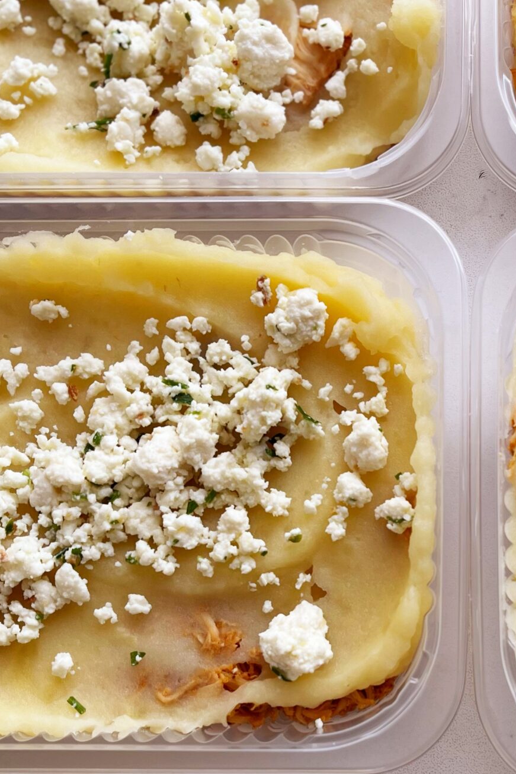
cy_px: 550
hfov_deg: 24.8
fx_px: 1139
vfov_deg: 36.9
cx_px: 455
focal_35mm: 53
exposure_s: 1/122
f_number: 1.6
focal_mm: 5.1
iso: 32
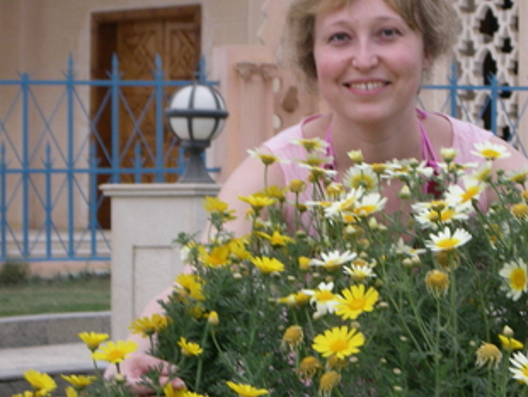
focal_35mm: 164
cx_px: 364
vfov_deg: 9.1
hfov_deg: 12.0
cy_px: 153
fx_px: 2503
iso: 200
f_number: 5.2
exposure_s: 1/100
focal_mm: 18.6
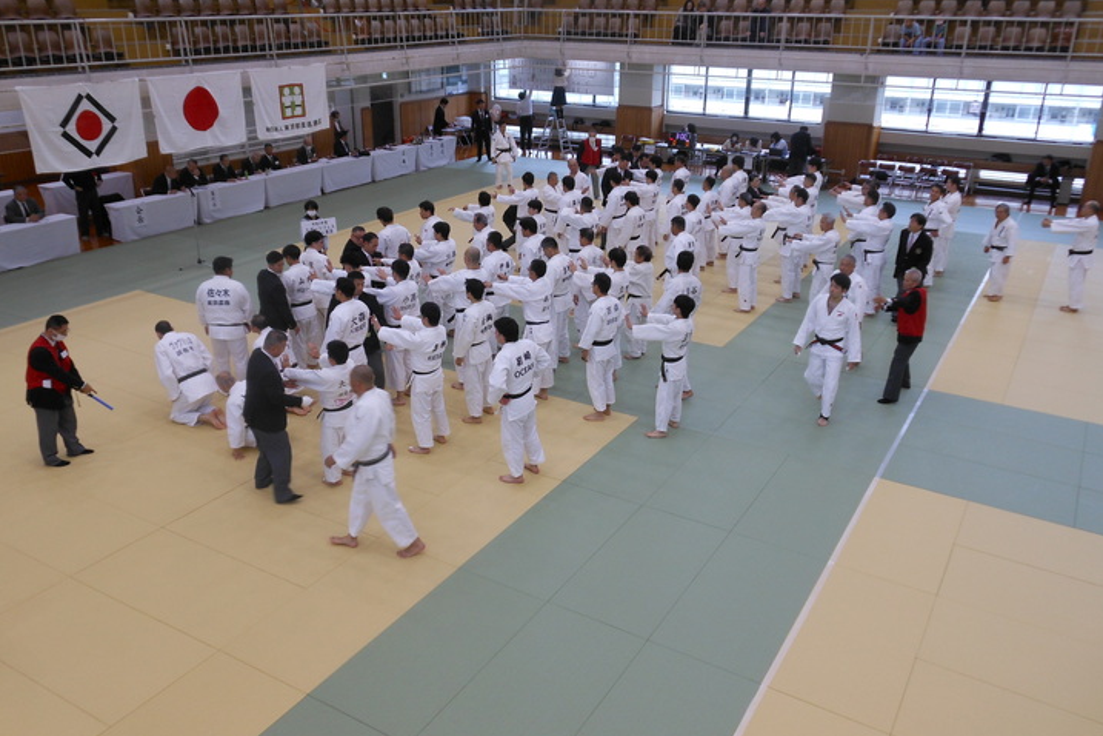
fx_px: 888
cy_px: 297
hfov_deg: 63.6
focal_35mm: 29
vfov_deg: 44.7
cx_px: 529
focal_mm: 4.5
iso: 80
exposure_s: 1/50
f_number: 3.2
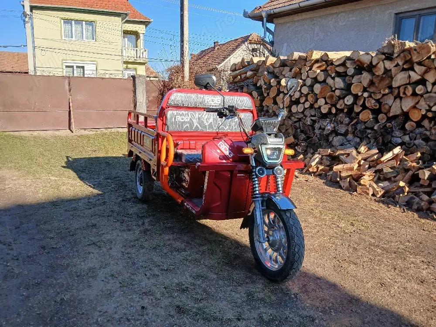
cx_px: 218
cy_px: 164
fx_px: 327
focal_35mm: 26
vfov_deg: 53.1
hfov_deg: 67.3
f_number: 1.8
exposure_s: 1/238
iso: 20
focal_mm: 3.98
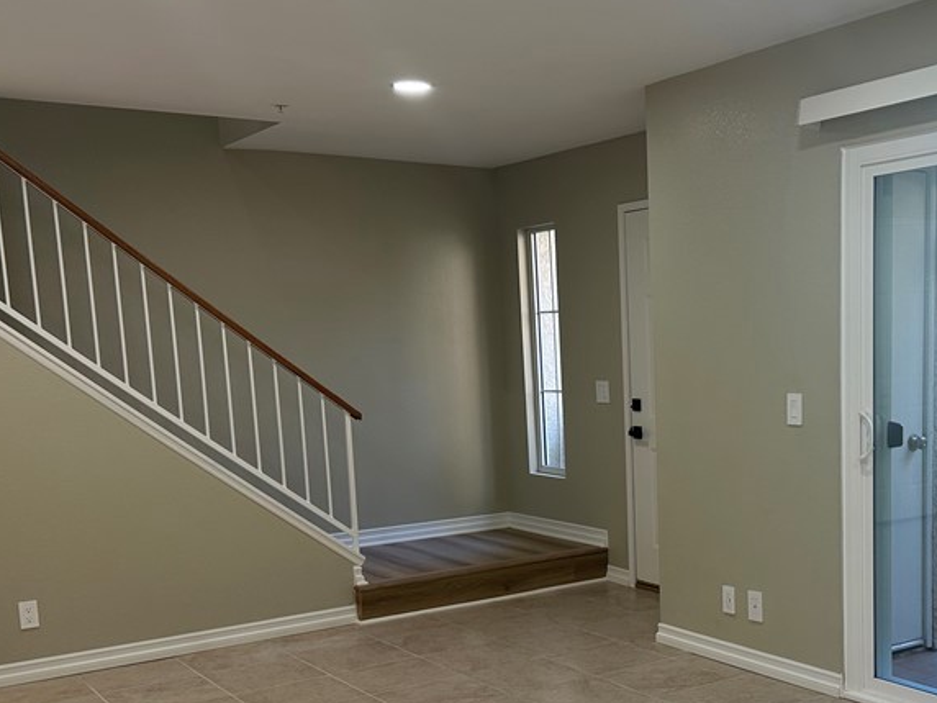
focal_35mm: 43
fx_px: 1164
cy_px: 505
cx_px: 663
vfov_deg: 33.1
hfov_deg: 42.9
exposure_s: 1/124
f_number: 1.78
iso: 100
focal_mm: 6.86
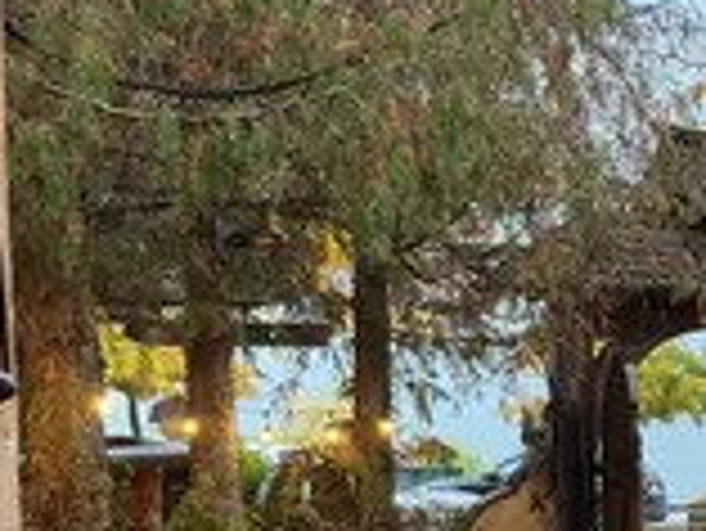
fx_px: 1878
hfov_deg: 18.6
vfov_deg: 15.6
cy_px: 587
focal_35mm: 92
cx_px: 1088
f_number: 1.78
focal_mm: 6.86
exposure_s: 1/60
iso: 320
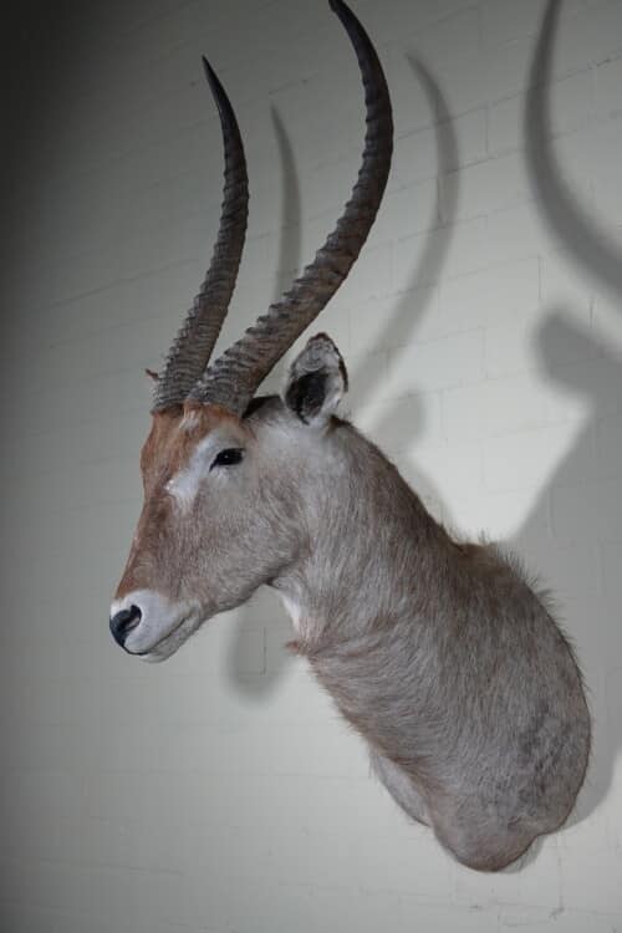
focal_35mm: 61
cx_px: 311
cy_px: 466
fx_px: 1581
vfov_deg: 32.9
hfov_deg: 22.3
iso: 100
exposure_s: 1/200
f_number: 3.5
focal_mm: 22.19
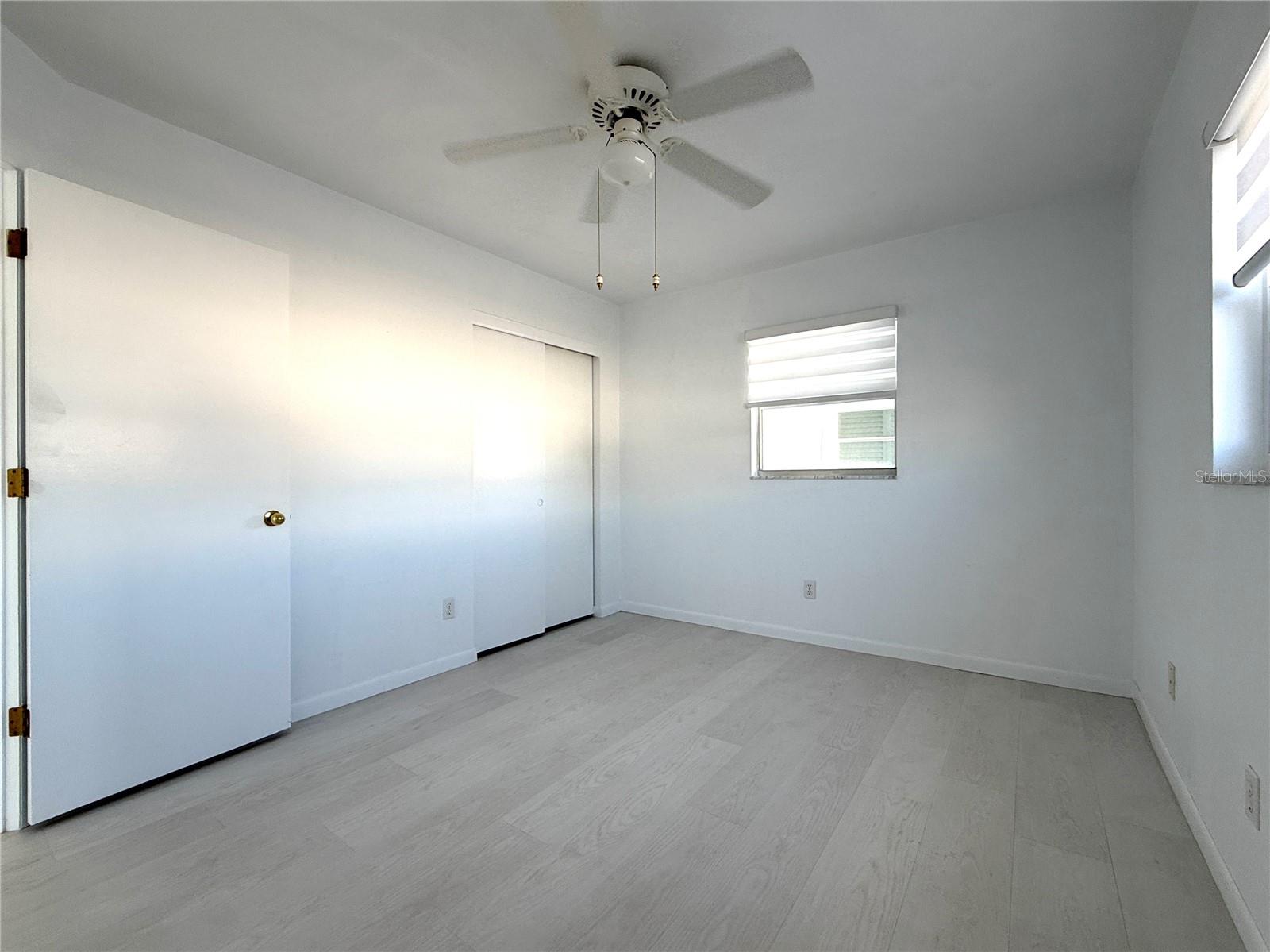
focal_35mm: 14
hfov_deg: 102.1
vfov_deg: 85.6
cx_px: 635
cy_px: 476
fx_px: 513
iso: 50
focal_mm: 2.22
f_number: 2.2
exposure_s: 1/99
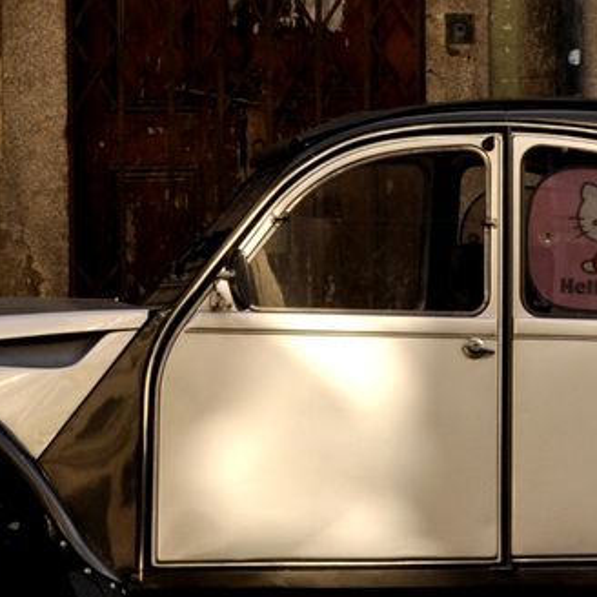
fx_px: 4176
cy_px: 83
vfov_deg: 8.2
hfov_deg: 8.2
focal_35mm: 214
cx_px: 277
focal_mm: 46
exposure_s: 1/500
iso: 500
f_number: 11
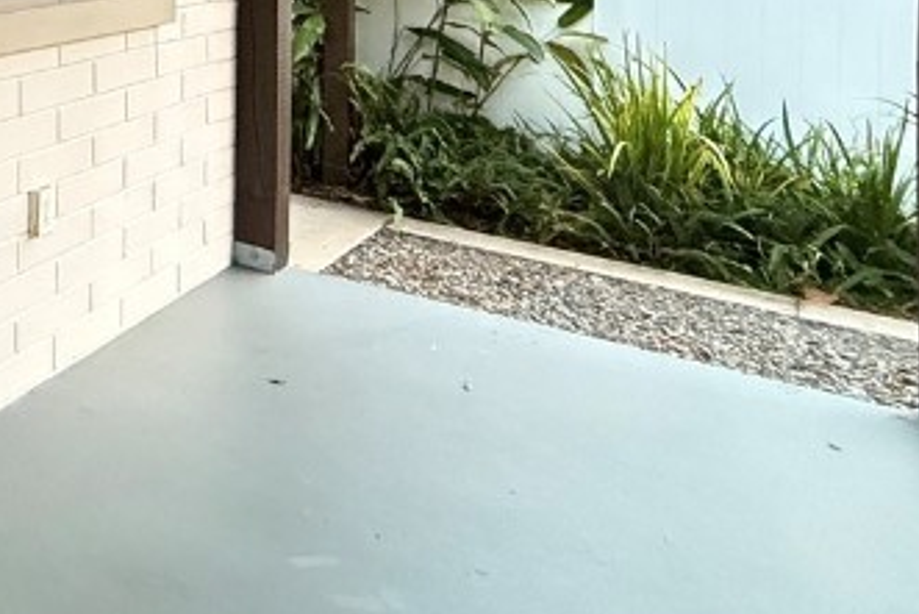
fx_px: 1149
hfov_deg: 33.5
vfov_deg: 26.6
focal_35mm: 45
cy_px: -117
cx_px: -236
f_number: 2.2
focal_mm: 2.22
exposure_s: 1/60
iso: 800
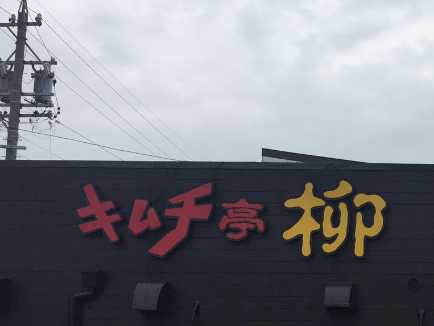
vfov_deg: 23.0
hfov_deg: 28.9
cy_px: 304
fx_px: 778
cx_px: 451
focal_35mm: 62
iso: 32
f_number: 2.2
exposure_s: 1/3049
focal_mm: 4.15
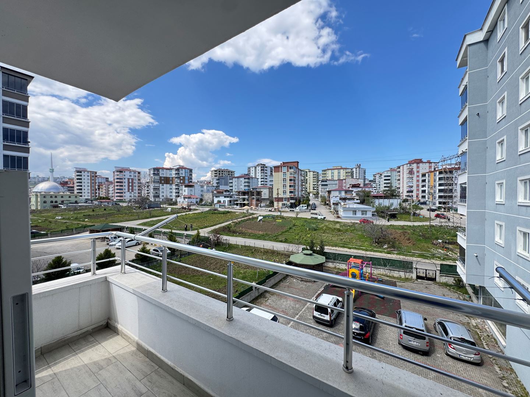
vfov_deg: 85.7
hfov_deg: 102.1
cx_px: 265
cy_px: 198
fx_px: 214
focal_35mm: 14
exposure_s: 1/749
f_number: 2.2
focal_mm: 2.22
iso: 50
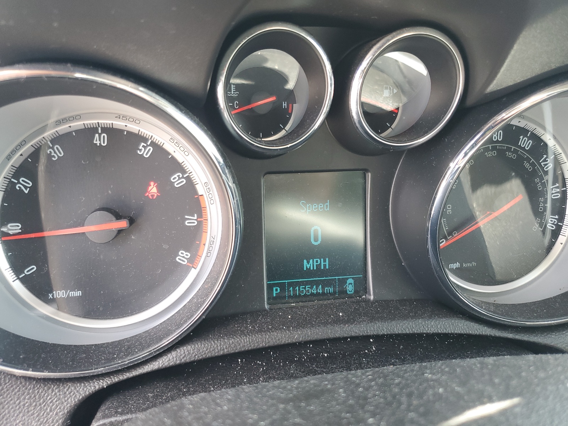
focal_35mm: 26
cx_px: 284
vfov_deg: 53.1
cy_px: 213
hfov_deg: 67.3
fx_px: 427
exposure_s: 1/60.2
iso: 79
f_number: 1.5
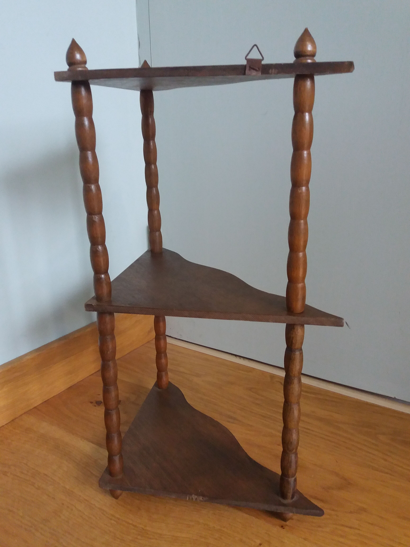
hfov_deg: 49.7
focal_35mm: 28
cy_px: 274
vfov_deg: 63.4
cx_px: 205
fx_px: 442
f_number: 1.9
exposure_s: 1/17
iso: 250
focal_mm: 3.7
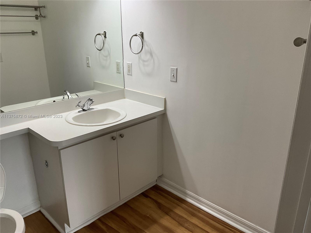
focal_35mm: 29
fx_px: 261
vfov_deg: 48.2
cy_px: 116
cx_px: 156
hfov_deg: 61.7
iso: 64
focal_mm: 3
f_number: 1.8
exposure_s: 1/98
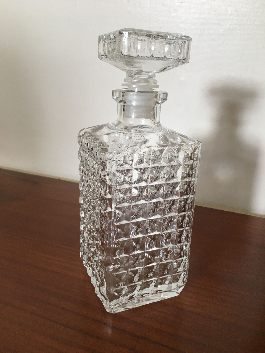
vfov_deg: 61.7
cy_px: 176
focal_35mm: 29
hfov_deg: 48.2
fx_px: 296
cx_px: 132
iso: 64
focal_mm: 4.15
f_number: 2.2
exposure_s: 1/33
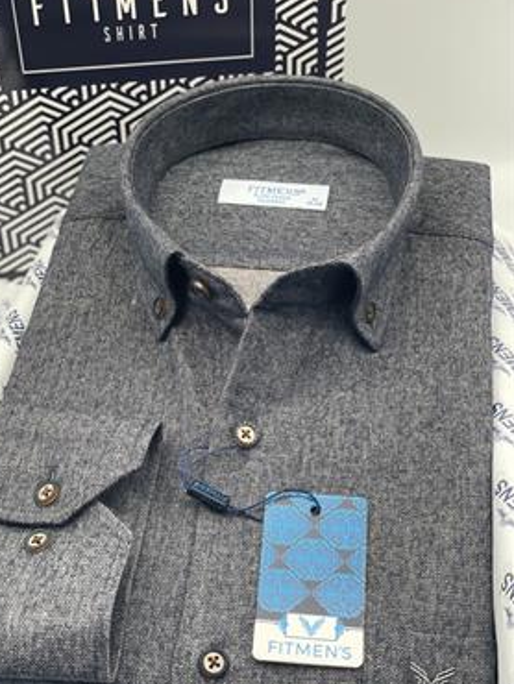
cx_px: 229
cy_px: 356
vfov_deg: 33.2
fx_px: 1147
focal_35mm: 58
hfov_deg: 25.2
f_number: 2
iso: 80
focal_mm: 6
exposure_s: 1/100
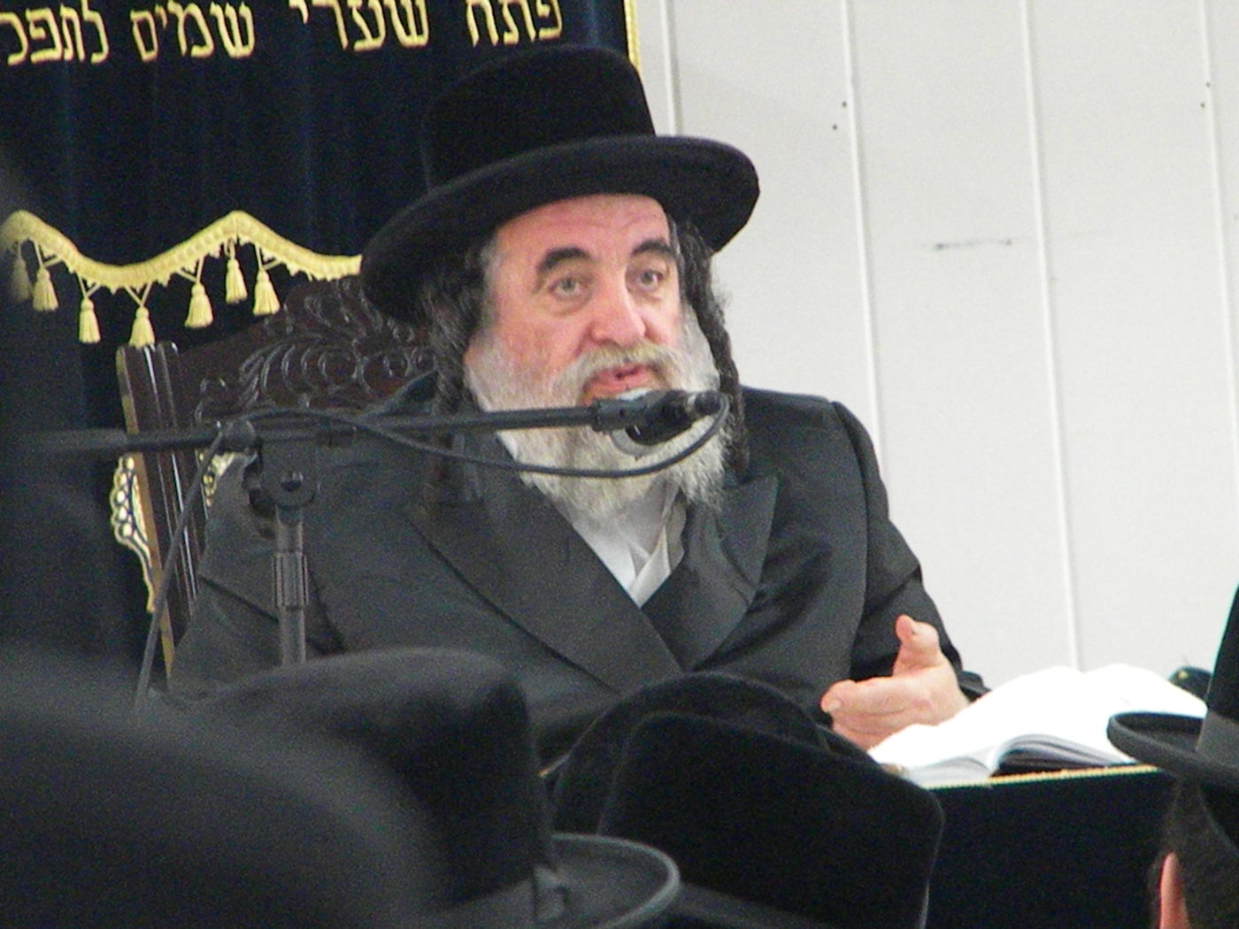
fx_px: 11991
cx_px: 620
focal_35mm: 335
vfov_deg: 4.4
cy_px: 464
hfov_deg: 5.9
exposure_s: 1/76.1
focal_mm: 60.7
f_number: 5.4
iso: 2494
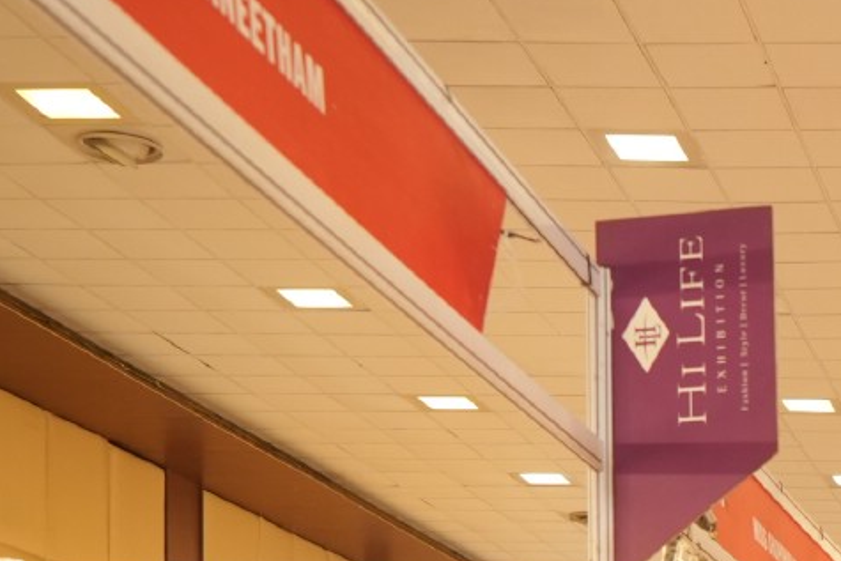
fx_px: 2267
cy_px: 979
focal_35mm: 97
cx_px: 1186
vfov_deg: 12.9
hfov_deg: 19.0
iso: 1000
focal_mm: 24
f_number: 5
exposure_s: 1/160
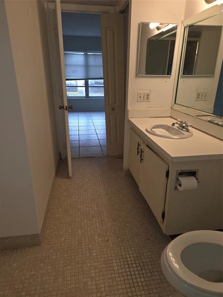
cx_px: 112
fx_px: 198
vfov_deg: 73.9
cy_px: 148
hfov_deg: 58.9
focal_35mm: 23
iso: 40
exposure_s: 1/60
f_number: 1.8
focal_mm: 5.4
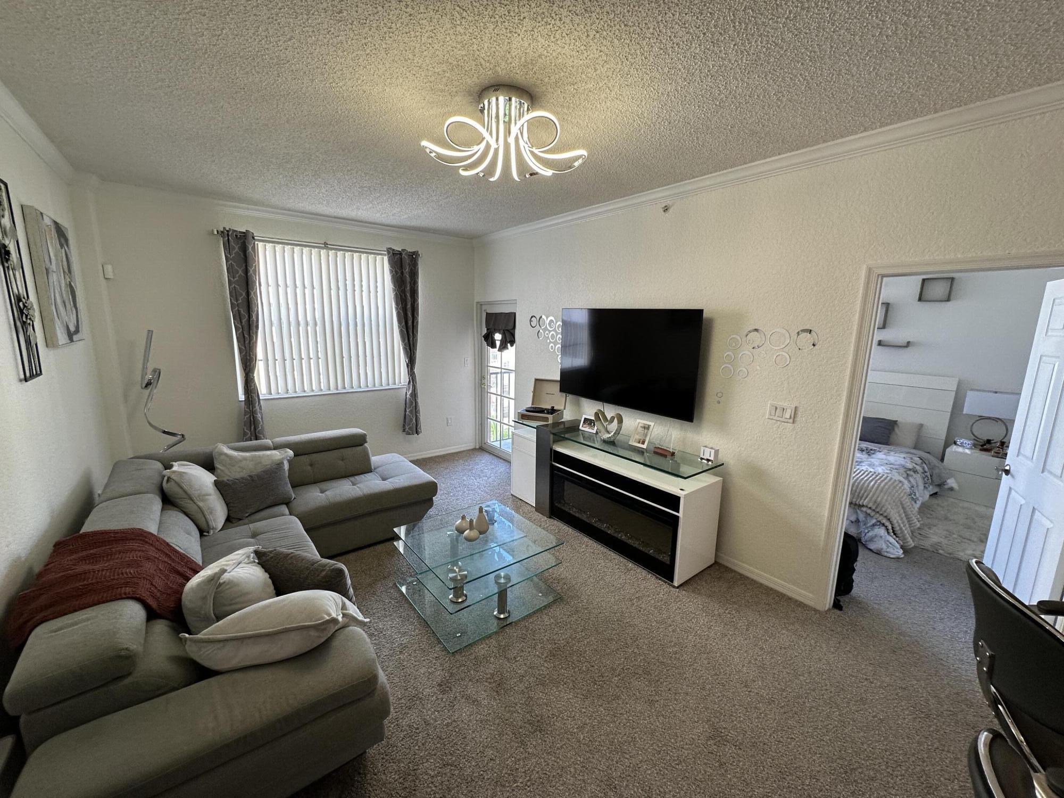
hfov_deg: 102.1
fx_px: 430
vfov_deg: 85.7
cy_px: 399
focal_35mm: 14
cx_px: 532
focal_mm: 2.22
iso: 100
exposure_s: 1/120
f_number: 2.2
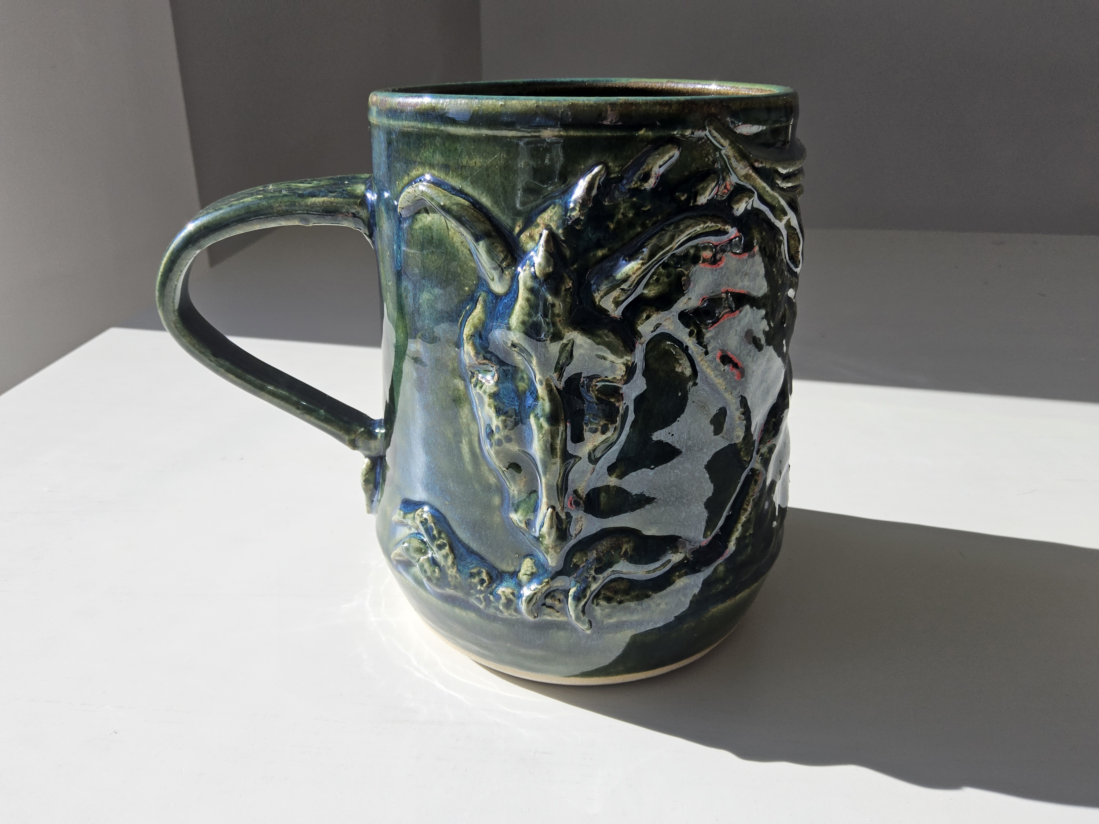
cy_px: 412
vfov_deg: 58.9
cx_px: 550
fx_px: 730
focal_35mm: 23
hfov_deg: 73.9
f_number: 2
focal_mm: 3.08
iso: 40
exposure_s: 1/120
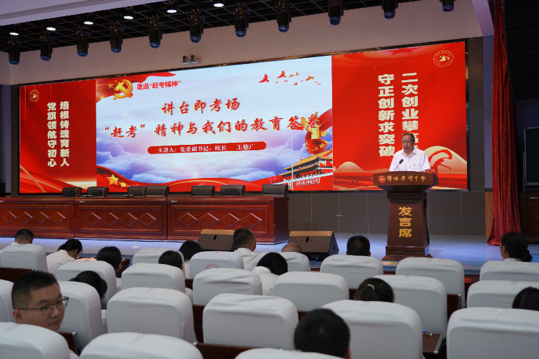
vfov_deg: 35.0
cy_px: 180
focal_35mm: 38
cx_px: 270
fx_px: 569
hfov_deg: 50.7
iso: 200
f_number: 4
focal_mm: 38
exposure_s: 1/40
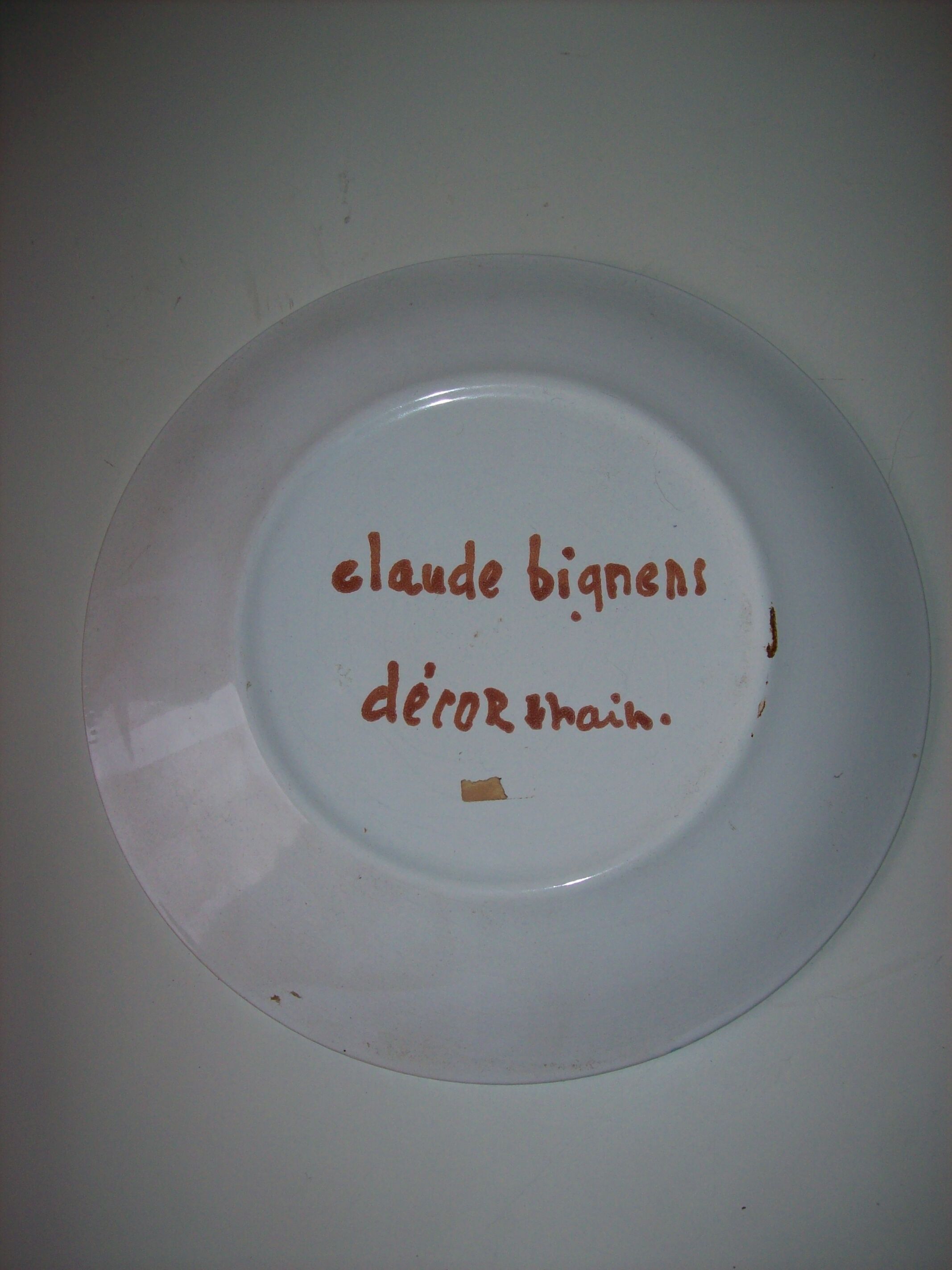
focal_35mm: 36
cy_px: 635
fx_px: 1321
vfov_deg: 51.4
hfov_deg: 39.6
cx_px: 476
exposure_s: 1/64
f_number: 2.7
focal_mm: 6
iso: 80
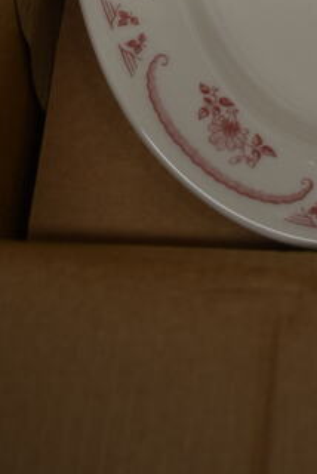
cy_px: -103
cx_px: 416
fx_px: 1015
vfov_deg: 23.8
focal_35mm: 77
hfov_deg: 16.7
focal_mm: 18
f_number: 3.5
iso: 100
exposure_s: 1/30
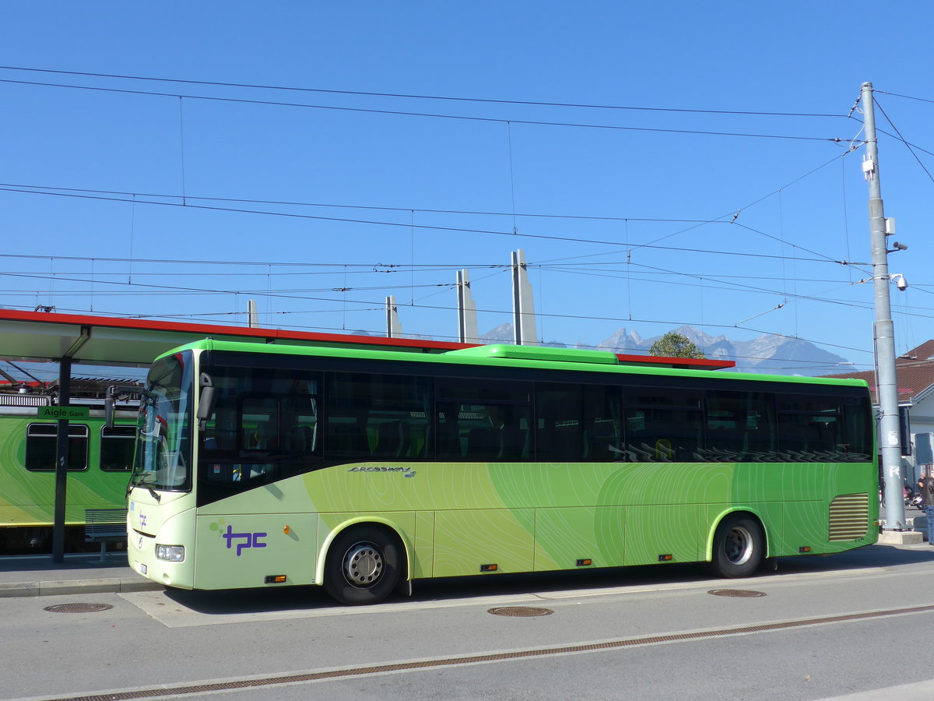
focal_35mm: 39
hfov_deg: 47.9
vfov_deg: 36.8
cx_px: 467
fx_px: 1052
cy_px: 350
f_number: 2.8
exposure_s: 1/1600
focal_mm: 8
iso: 80
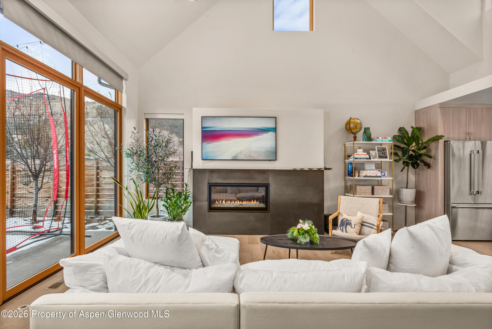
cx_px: 246
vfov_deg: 64.6
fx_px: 260
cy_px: 164
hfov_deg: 86.9
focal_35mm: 19
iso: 400
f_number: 9
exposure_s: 1/6
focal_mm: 19
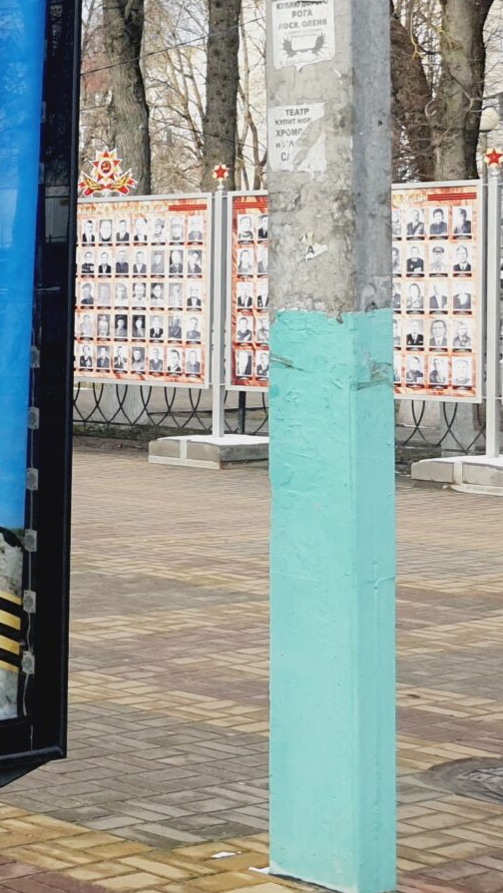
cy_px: 290
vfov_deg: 26.0
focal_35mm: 81
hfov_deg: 12.0
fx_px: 1919
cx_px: -708
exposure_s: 1/710
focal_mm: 4.32
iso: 50
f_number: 1.7
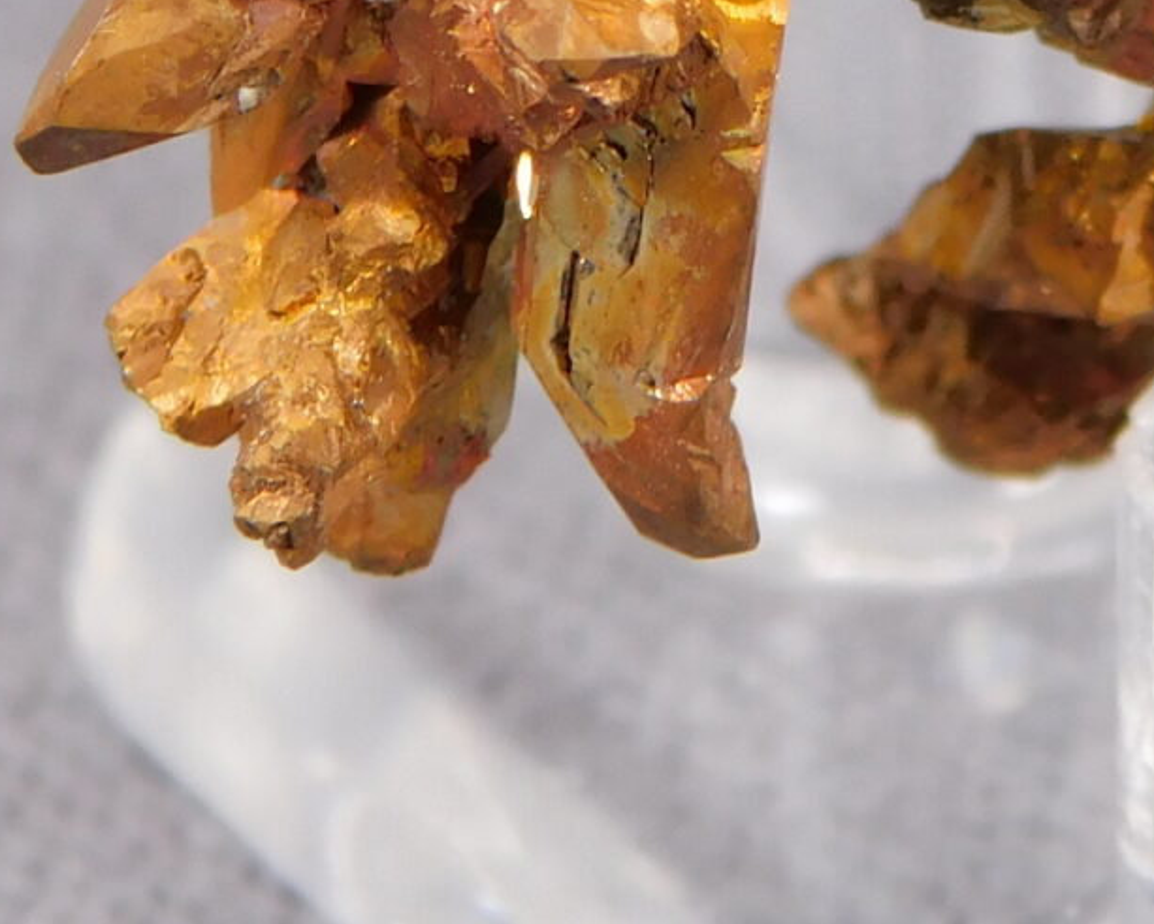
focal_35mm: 326
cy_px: -698
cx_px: 1694
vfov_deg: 4.7
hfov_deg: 5.9
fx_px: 11140
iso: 125
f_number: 4.4
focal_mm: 14.2
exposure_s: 1/60
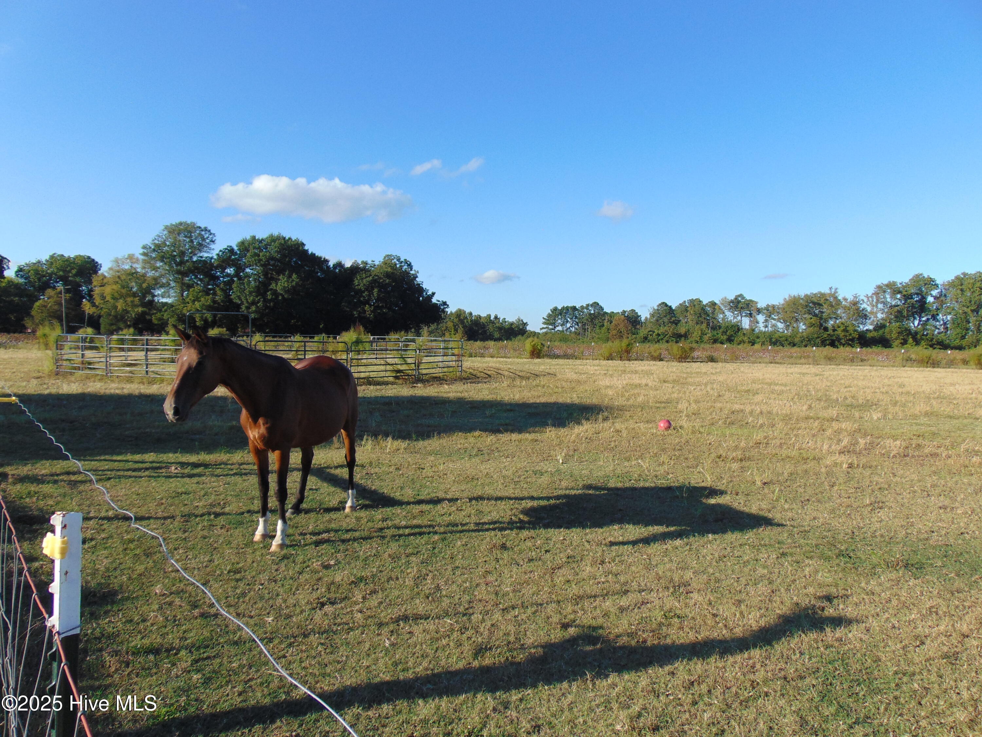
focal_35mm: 25
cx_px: 491
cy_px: 368
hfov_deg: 69.4
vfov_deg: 54.9
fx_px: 709
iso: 80
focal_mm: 4.5
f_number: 3
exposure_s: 1/1000
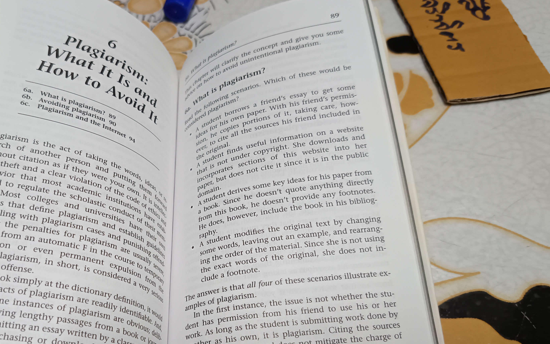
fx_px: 555
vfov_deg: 34.0
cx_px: 196
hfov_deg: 52.0
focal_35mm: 37
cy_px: 244
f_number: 1.7
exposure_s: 1/50
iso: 1028
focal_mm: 5.31
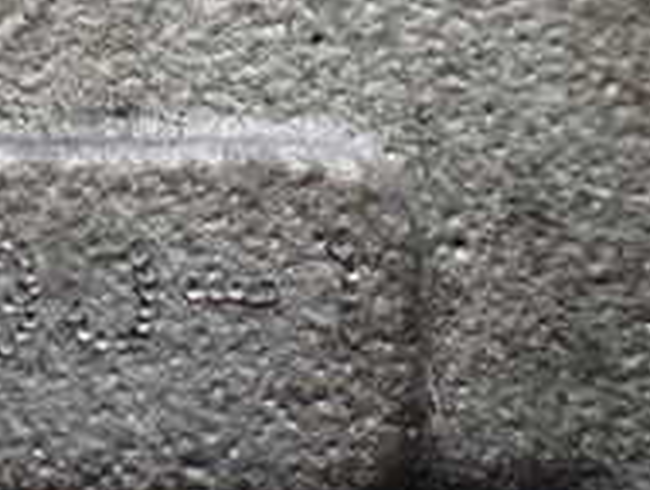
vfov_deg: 15.5
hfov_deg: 20.2
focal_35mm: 94
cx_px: 10
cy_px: 0
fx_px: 1768
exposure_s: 1/30
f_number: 2.3
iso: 1000
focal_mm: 5.4
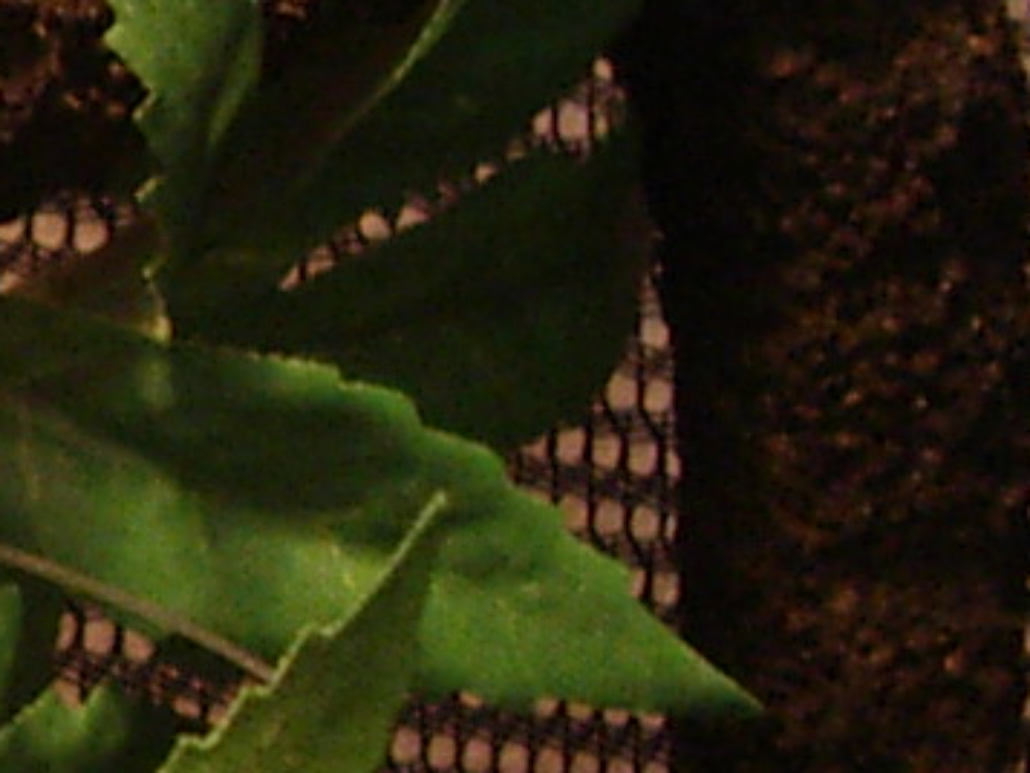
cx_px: -1861
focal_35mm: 218
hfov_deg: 8.0
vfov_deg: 6.8
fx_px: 6489
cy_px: 386
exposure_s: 1/25
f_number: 2.6
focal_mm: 5.8
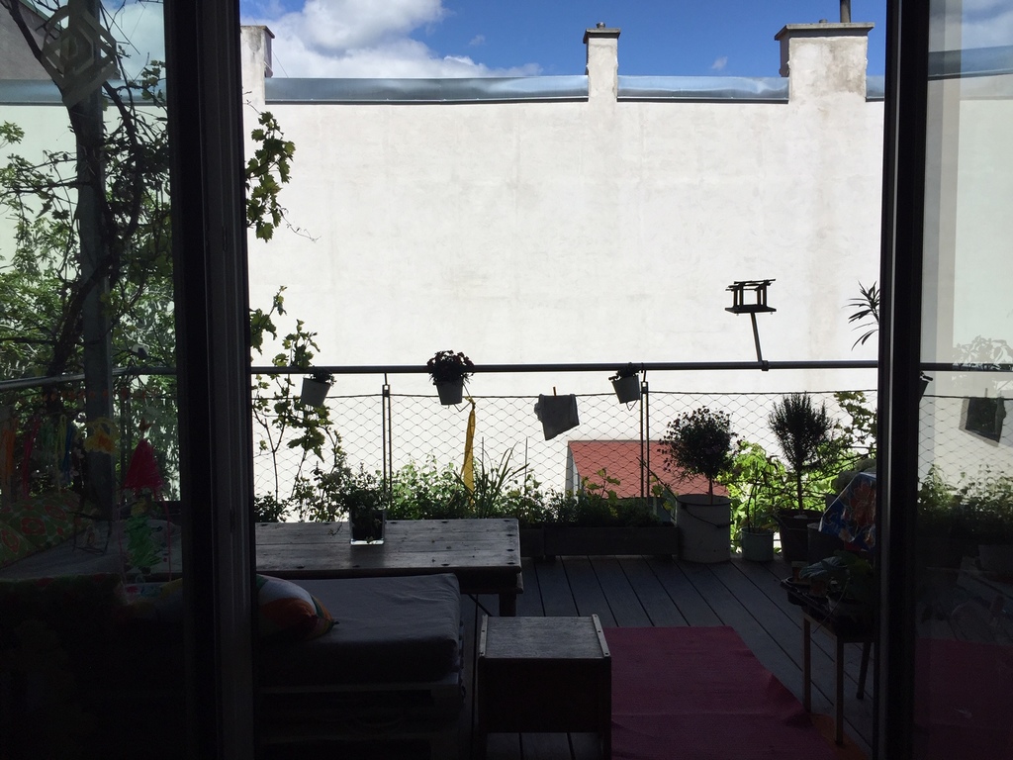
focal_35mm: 29
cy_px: 380
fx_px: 849
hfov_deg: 61.7
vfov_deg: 48.2
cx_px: 506
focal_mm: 4.15
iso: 32
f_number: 2.2
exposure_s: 1/2639
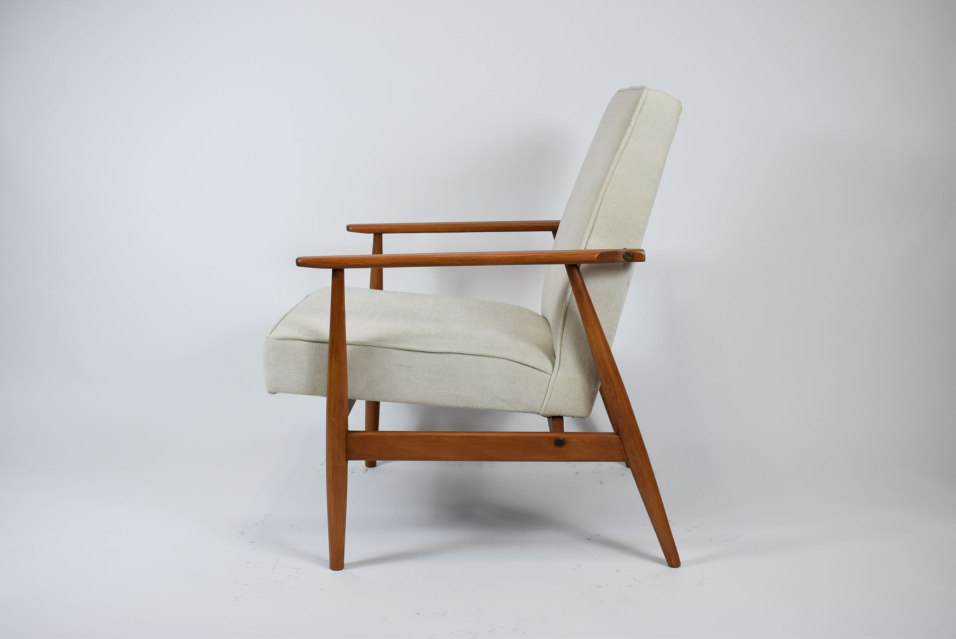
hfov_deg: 49.5
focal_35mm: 39
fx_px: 1036
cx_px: 478
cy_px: 320
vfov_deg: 34.3
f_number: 5.6
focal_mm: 26
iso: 560
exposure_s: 1/125
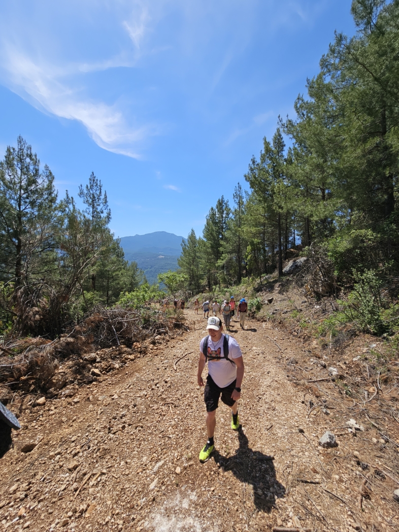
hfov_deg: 89.9
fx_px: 200
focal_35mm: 13
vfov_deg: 106.2
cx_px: 200
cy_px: 266
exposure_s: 1/2782
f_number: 2.2
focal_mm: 2.2
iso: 50
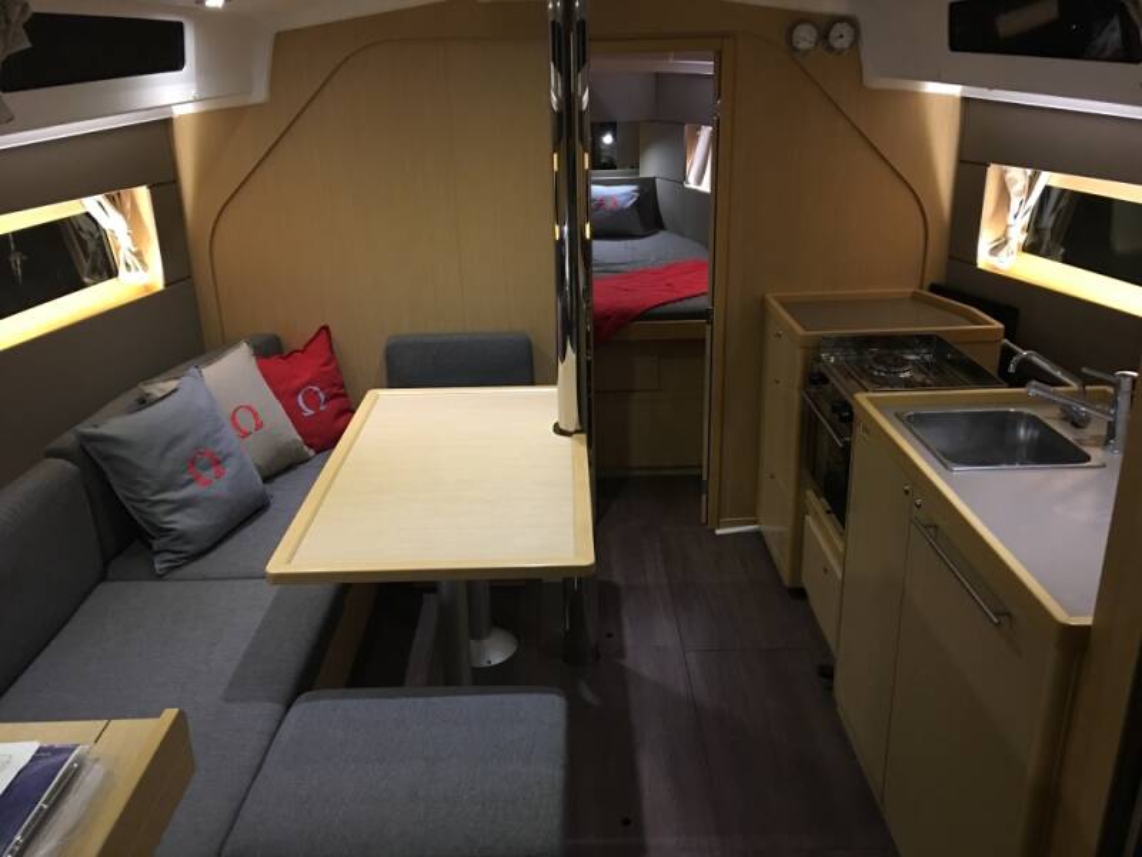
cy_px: 428
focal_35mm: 29
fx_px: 957
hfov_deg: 61.7
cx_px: 571
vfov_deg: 48.2
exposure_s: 1/8
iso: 100
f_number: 2.2
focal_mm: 4.15
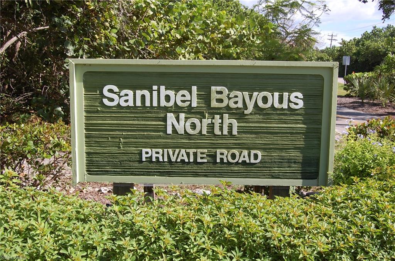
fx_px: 427
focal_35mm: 39
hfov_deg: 49.6
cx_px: 198
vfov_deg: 34.1
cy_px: 130
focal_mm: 26
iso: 200
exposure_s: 1/250
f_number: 8
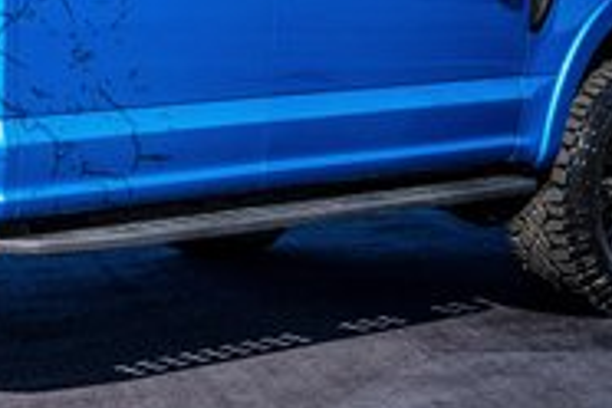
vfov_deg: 10.4
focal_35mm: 132
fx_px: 2244
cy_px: 76
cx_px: -214
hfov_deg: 14.8
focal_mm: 41
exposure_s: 1/400
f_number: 13
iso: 200
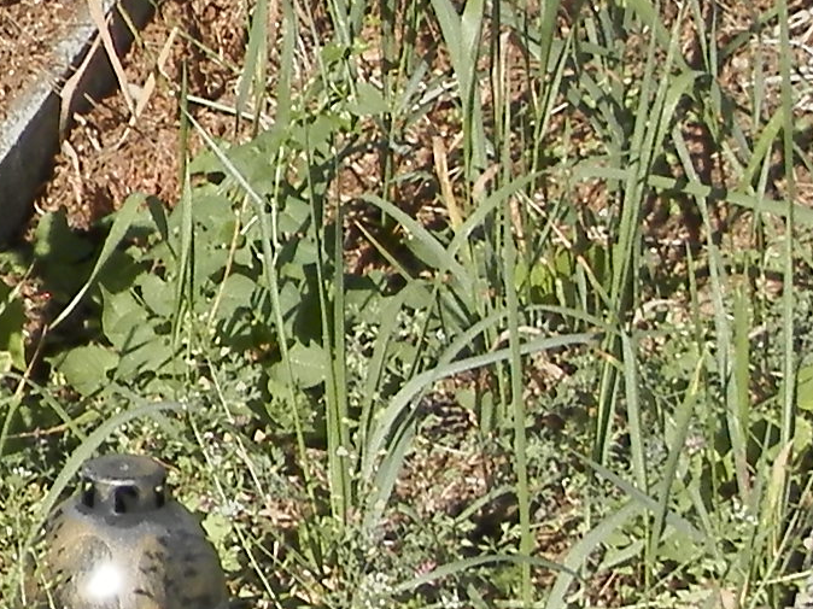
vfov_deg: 8.7
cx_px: -694
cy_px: 283
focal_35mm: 171
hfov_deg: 10.8
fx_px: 4015
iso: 80
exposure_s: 1/800
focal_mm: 4.5
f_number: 3.1
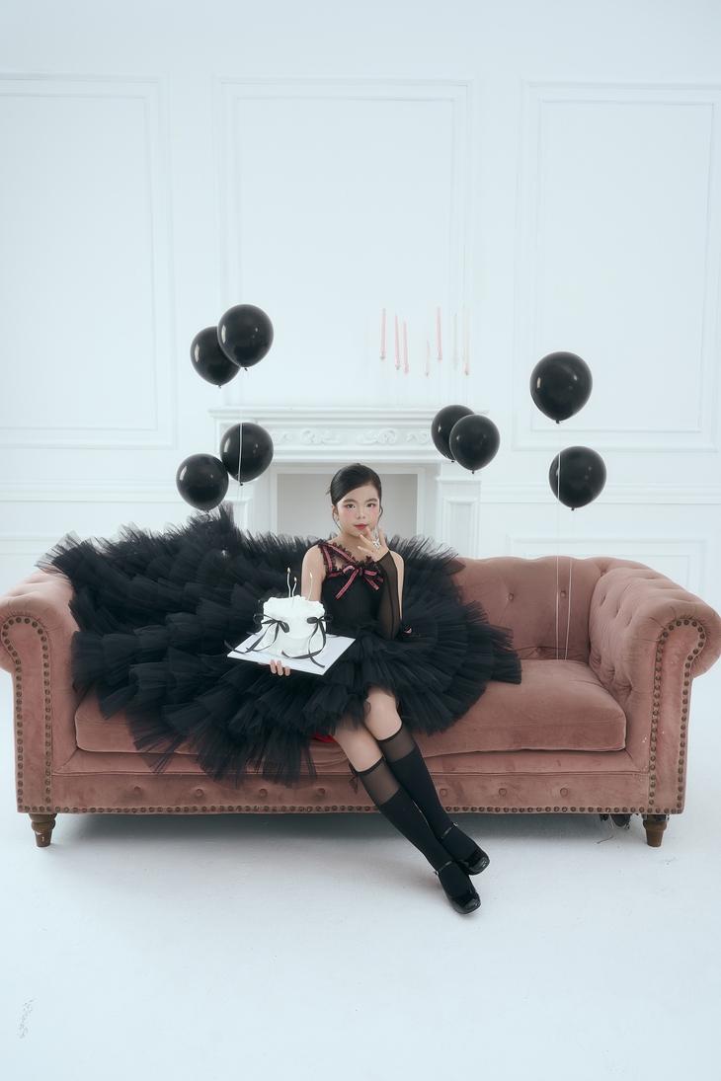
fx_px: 1051
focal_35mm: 35
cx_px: 360
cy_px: 540
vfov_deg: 54.4
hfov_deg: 37.9
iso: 200
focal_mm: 35
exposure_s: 1/125
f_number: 5.6
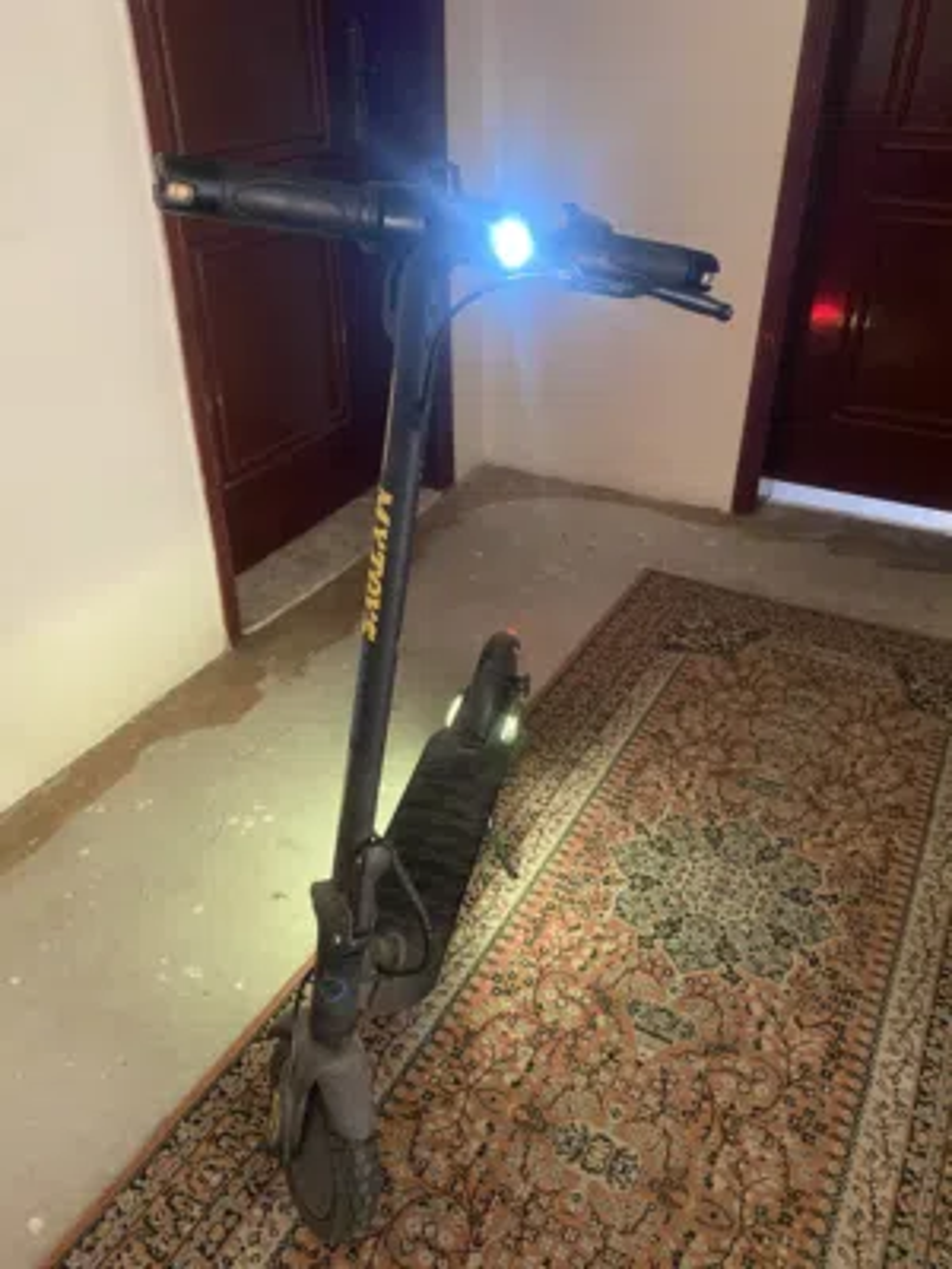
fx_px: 953
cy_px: 634
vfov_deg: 67.3
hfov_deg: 53.1
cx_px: 476
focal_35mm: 26
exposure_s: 1/40
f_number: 1.8
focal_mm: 4.25
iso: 640
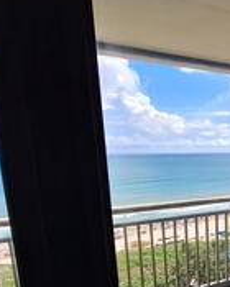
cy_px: 198
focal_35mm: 29
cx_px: 225
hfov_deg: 43.5
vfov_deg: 58.6
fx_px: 247
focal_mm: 1.74
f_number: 2.2
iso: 40
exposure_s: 1/741
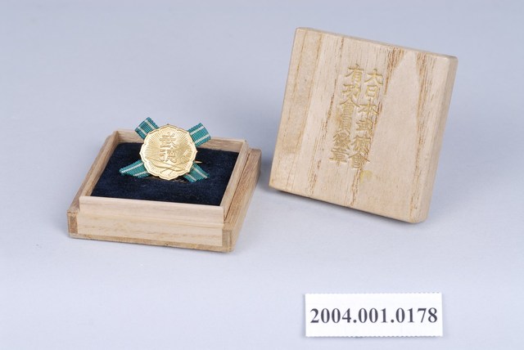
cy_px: 175
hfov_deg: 22.6
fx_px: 1311
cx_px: 262
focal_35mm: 90
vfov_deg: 15.2
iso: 100
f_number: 11
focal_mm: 60
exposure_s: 1/125
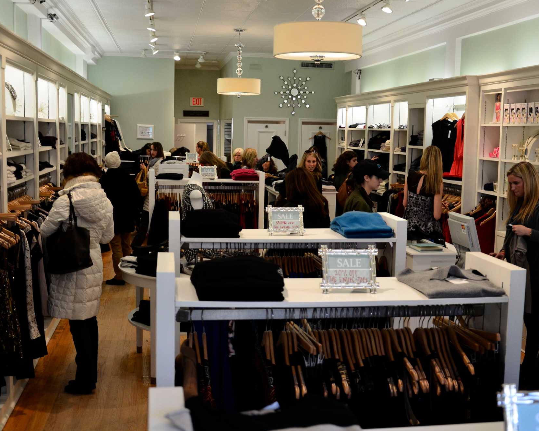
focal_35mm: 45
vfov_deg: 33.4
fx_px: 718
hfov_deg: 41.1
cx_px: 278
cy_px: 214
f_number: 4
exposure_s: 1/160
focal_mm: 26
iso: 800
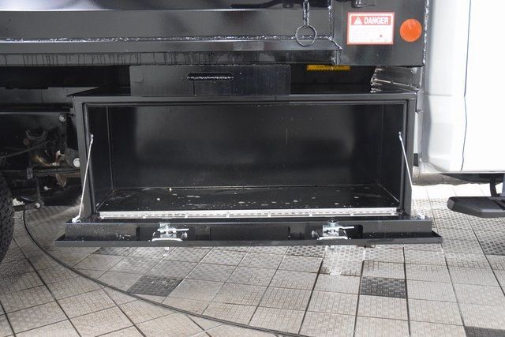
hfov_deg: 51.3
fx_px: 526
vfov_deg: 35.5
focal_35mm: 38
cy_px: 168
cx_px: 252
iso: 3200
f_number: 3.8
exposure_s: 1/30
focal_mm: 25
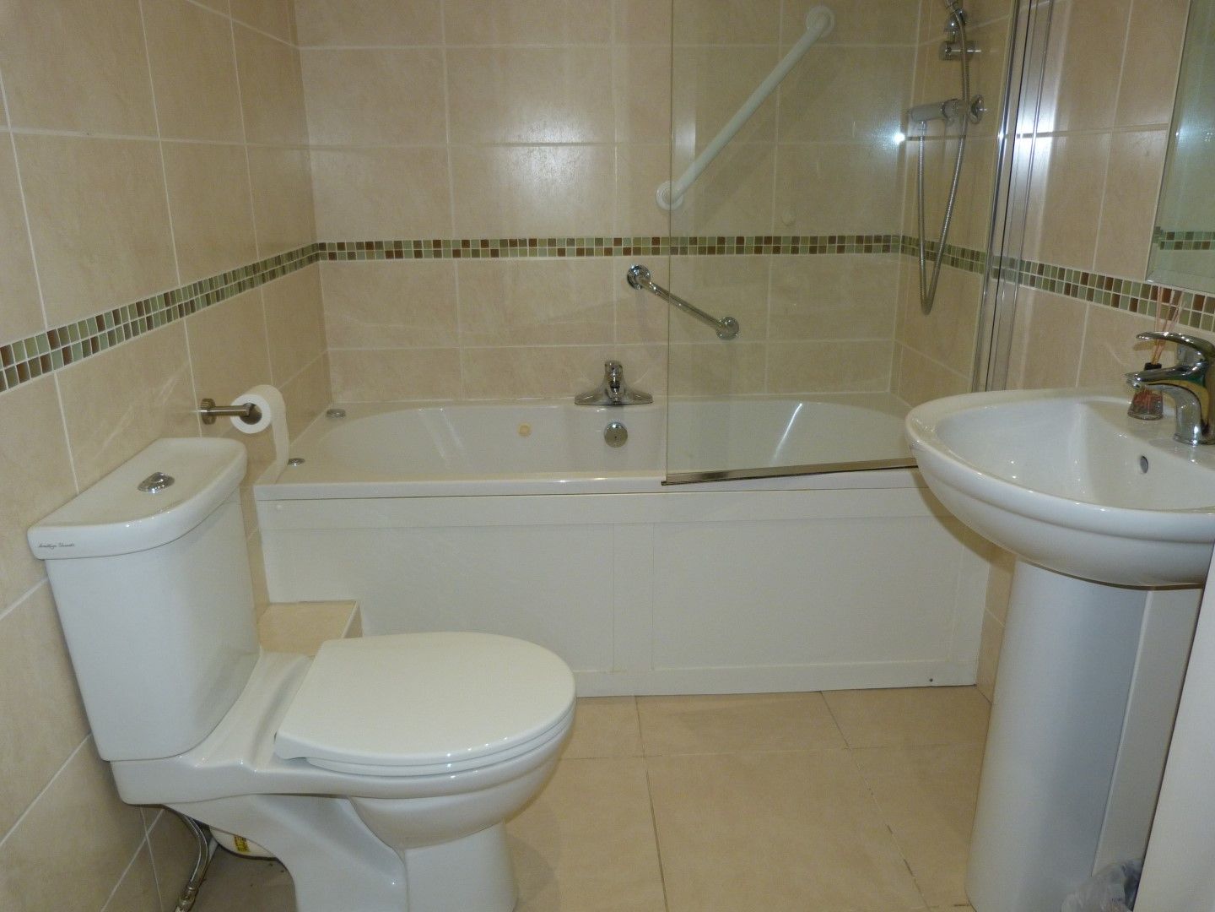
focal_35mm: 25
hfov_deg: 69.4
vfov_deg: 54.9
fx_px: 877
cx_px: 608
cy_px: 456
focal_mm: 4.5
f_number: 2.8
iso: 125
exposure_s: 1/60
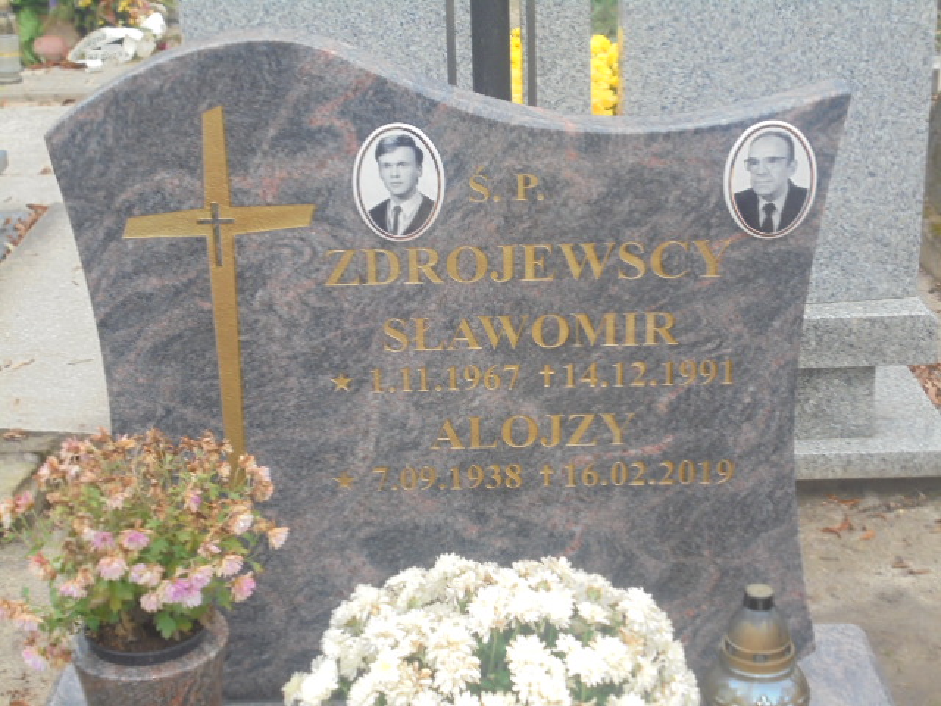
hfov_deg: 30.3
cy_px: 353
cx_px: 470
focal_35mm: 64
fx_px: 1740
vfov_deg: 22.9
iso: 250
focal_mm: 11.5
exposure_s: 1/30
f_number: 5.6
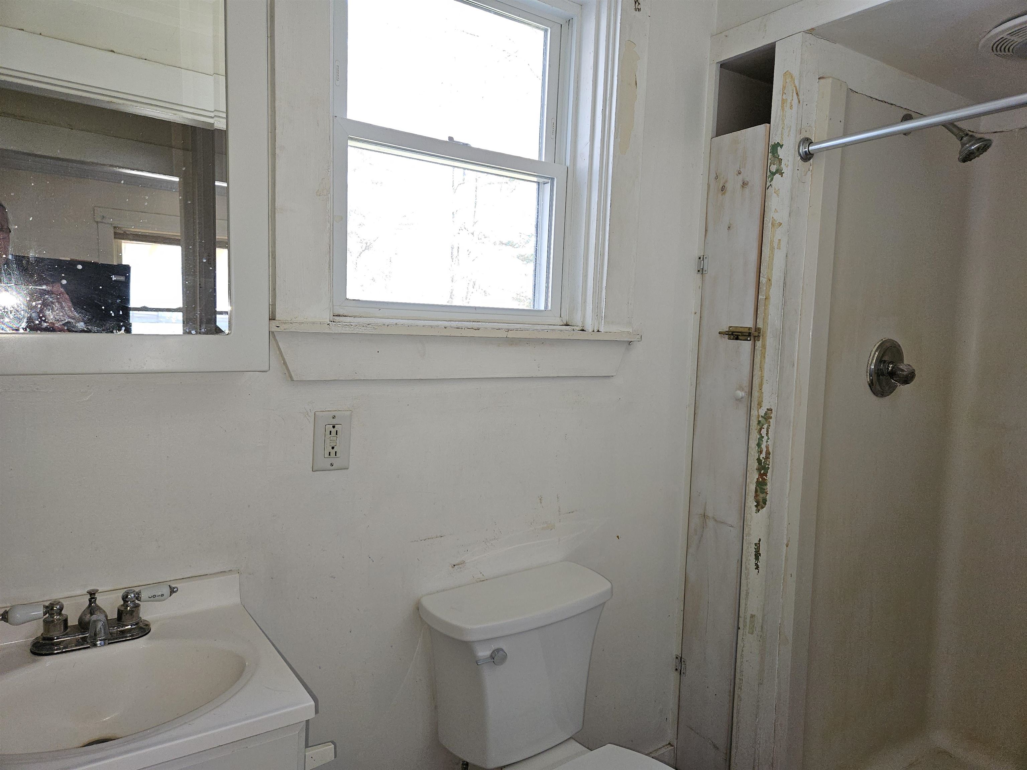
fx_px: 682
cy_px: 385
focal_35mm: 23
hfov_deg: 73.9
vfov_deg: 58.9
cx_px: 514
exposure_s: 1/60
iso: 50
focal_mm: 5.4
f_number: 1.8
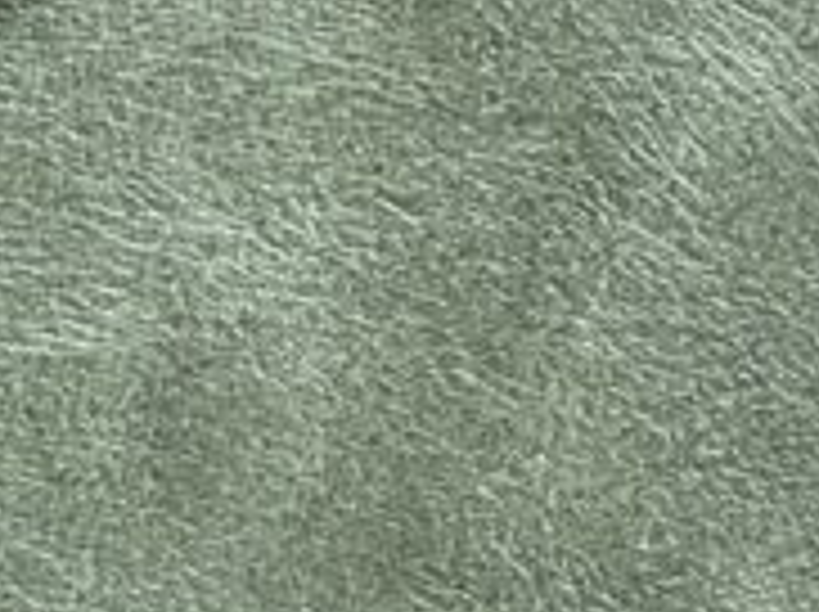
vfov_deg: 4.9
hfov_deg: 6.6
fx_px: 6923
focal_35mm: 293
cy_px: -981
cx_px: -814
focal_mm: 6
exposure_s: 1/40
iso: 800
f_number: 2
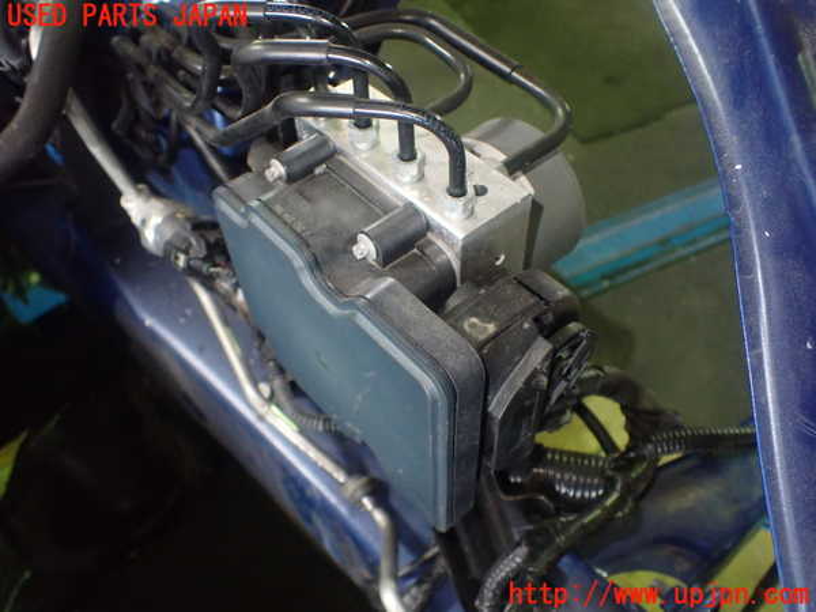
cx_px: 408
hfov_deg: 60.0
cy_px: 306
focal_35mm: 30
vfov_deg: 46.8
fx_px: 707
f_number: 2.3
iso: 800
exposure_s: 1/80
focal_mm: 5.4
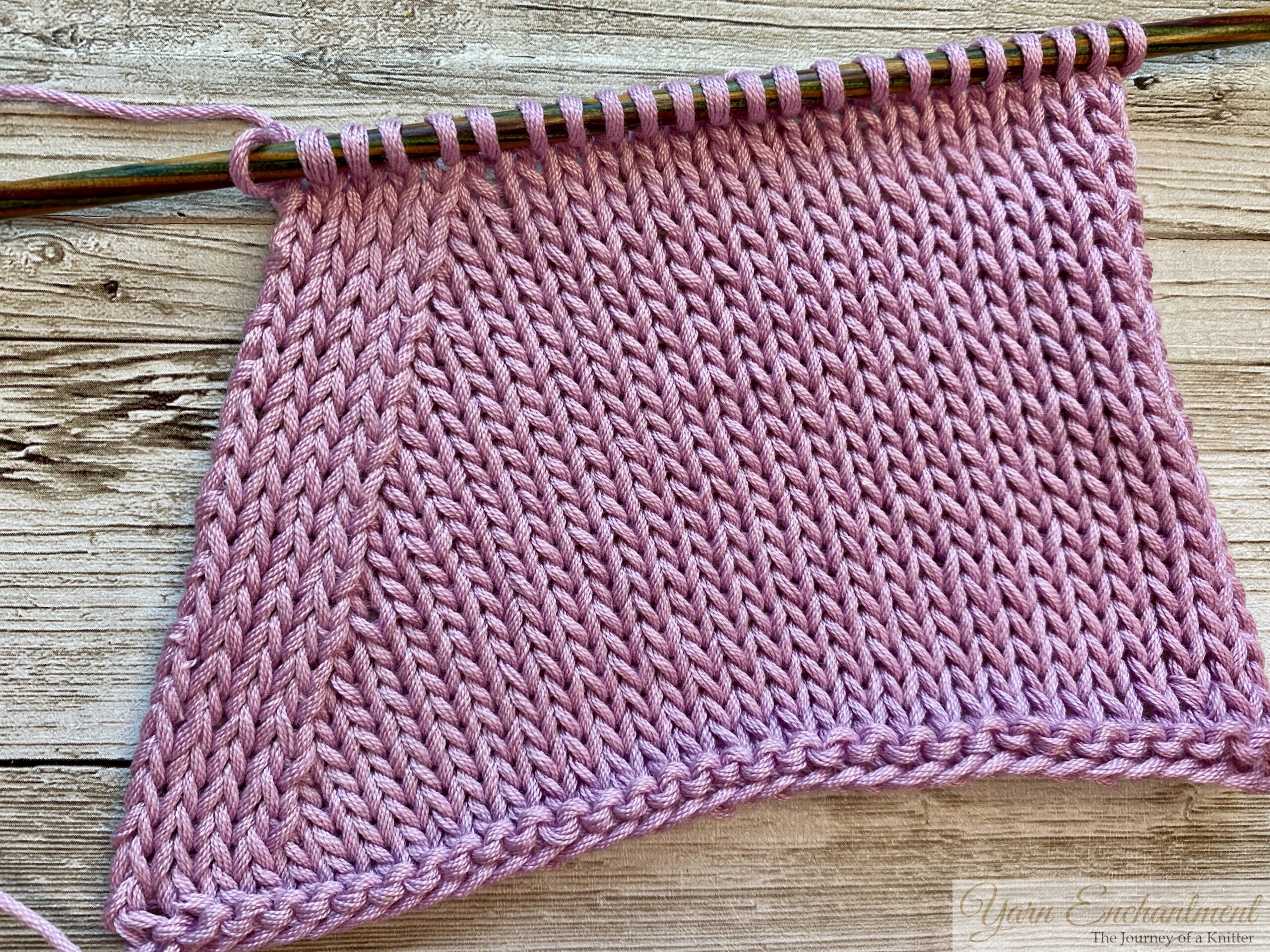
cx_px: 635
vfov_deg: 54.9
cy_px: 476
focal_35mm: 25
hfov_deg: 69.4
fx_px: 917
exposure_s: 1/122
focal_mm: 4.25
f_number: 1.8
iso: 80
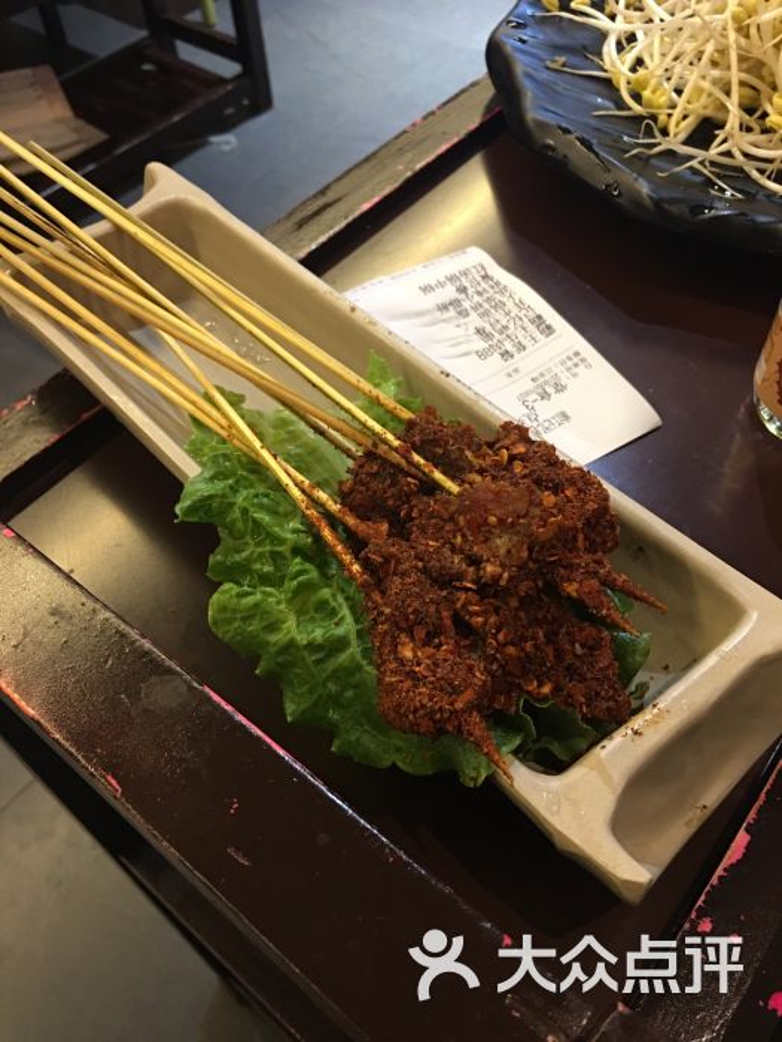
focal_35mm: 29
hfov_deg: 48.2
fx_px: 874
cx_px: 391
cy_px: 521
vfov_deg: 61.7
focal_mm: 4.15
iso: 100
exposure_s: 1/8
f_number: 2.2
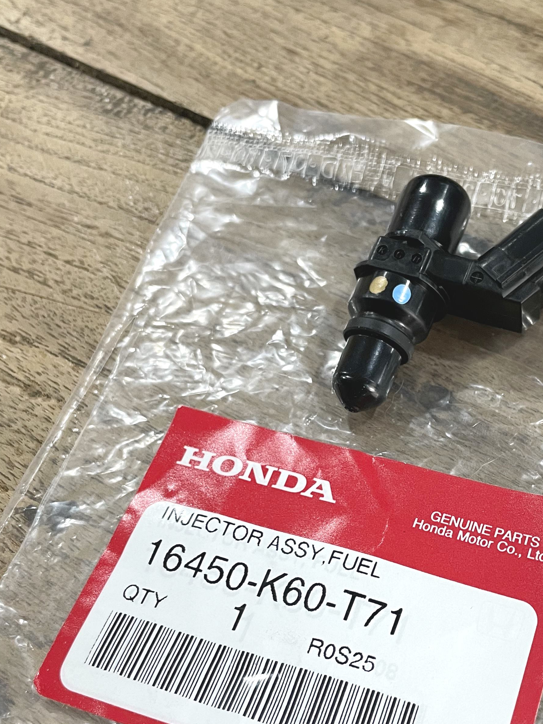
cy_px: 446
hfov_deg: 32.3
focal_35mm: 44
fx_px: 920
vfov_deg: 42.7
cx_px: 402
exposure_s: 1/50
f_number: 1.6
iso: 160
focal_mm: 4.2
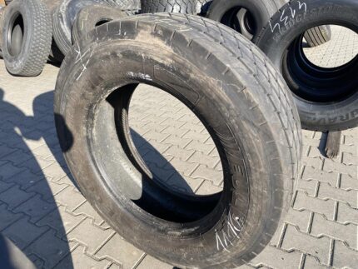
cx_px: 179
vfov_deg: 53.1
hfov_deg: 67.3
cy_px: 134
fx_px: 269
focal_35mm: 26
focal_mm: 4.25
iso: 32
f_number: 1.8
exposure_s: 1/662
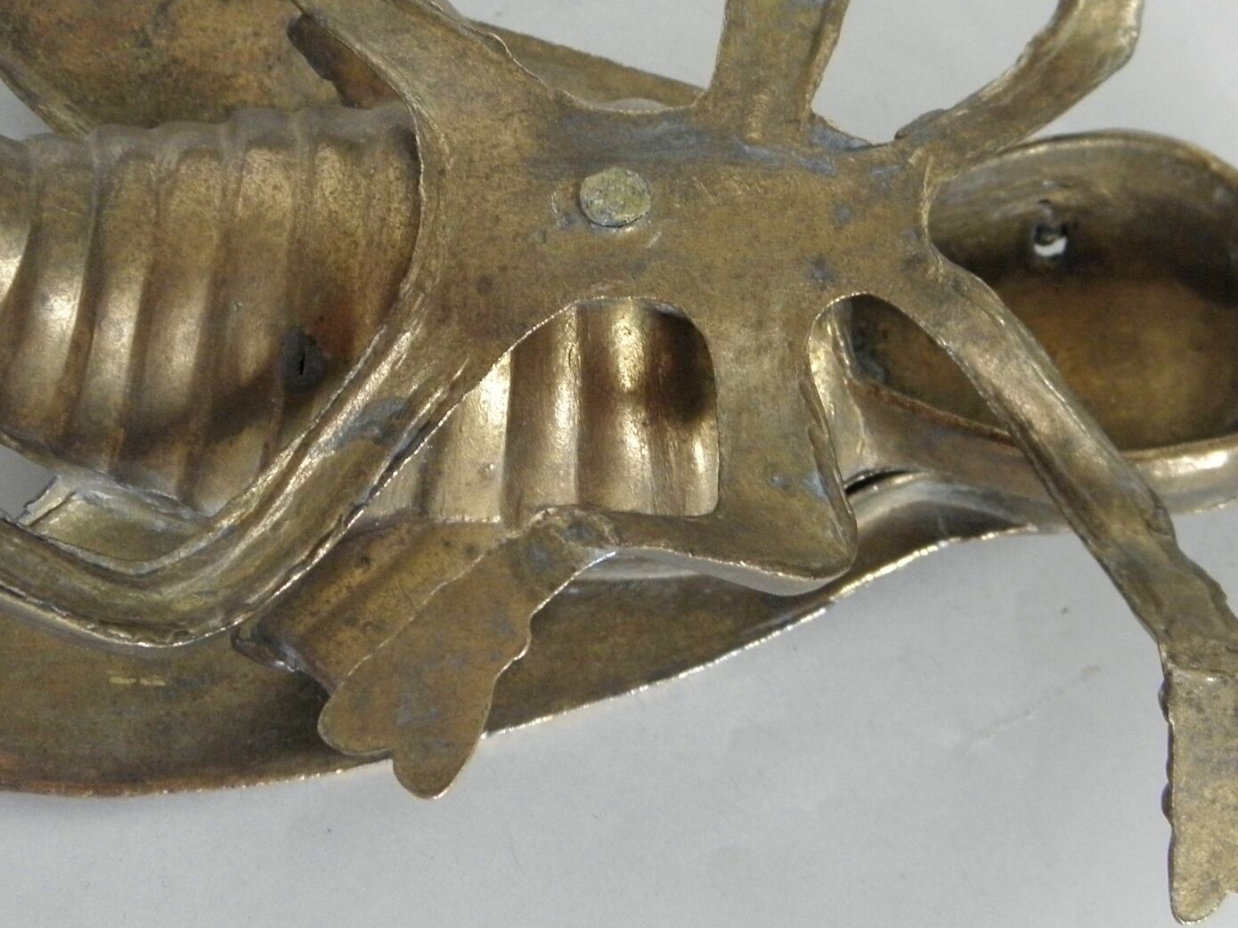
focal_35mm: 70
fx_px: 2503
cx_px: 670
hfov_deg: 27.8
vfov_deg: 20.9
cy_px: 322
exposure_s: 1/13
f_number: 3.7
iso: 200
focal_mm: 6.8
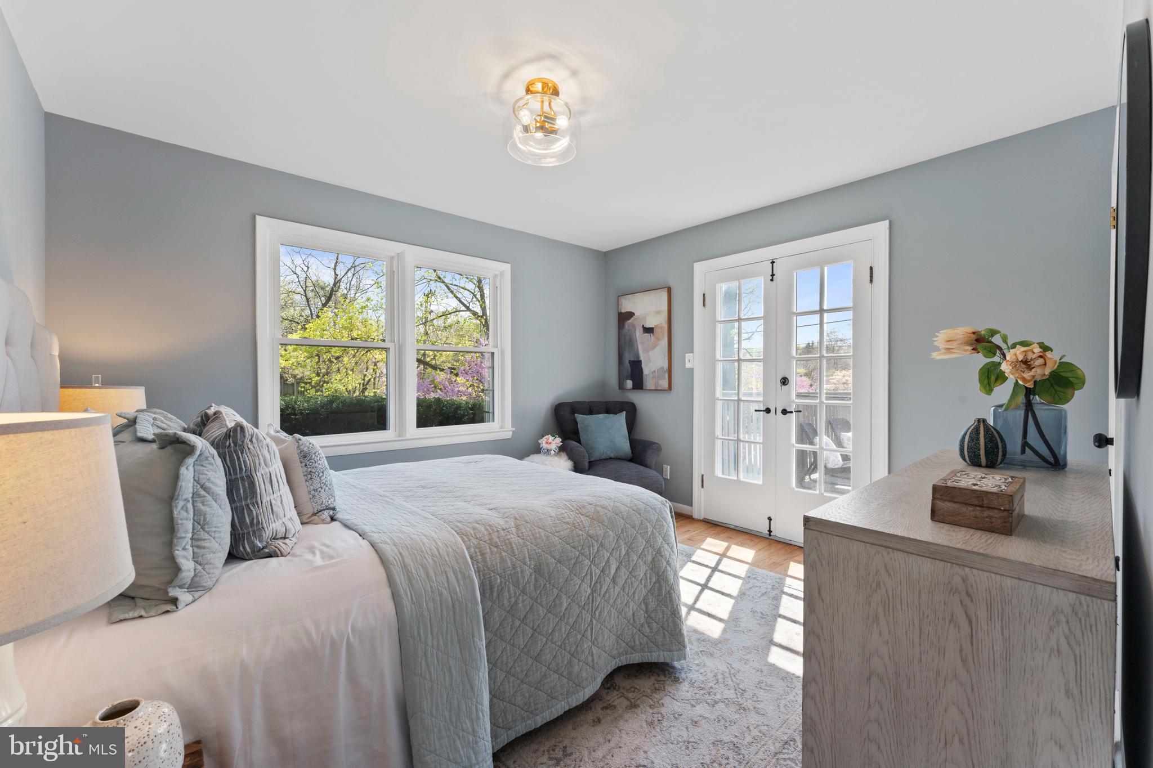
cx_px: 576
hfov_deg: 104.3
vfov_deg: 81.2
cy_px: 384
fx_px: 448
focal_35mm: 14
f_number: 11
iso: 320
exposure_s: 1/15
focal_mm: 14
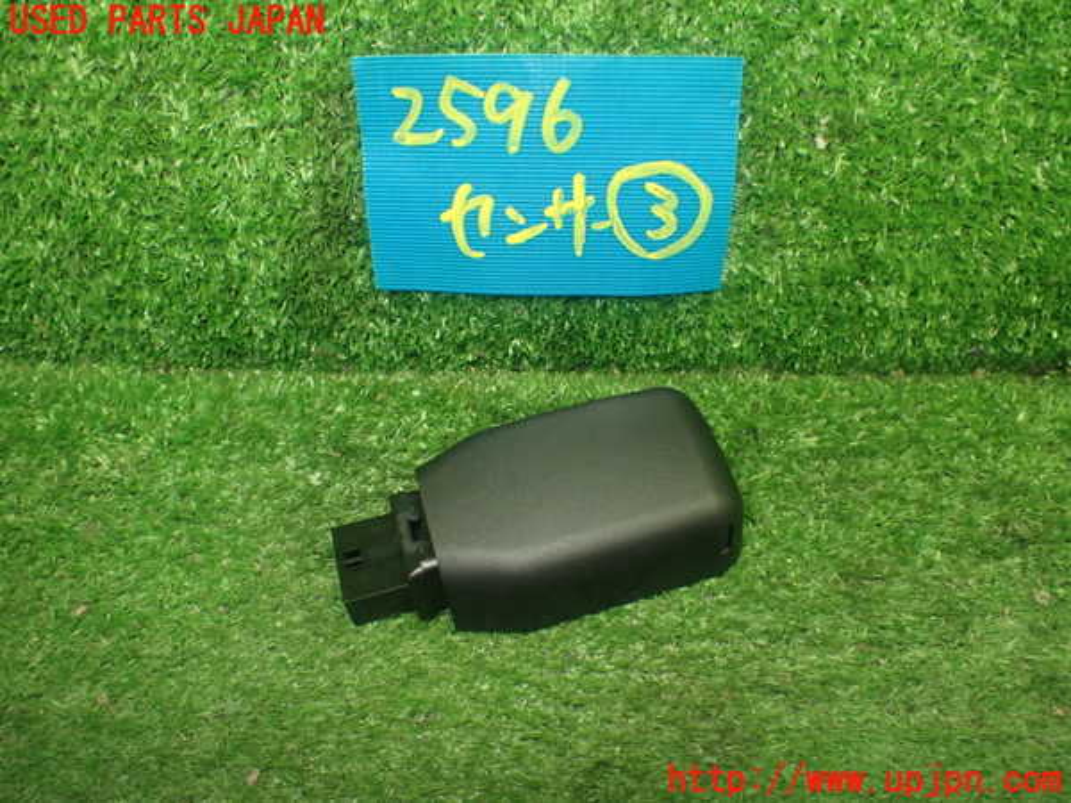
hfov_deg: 60.0
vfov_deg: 46.8
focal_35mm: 30
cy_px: 402
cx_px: 536
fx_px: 928
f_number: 2.3
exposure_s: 1/125
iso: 640
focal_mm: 5.4
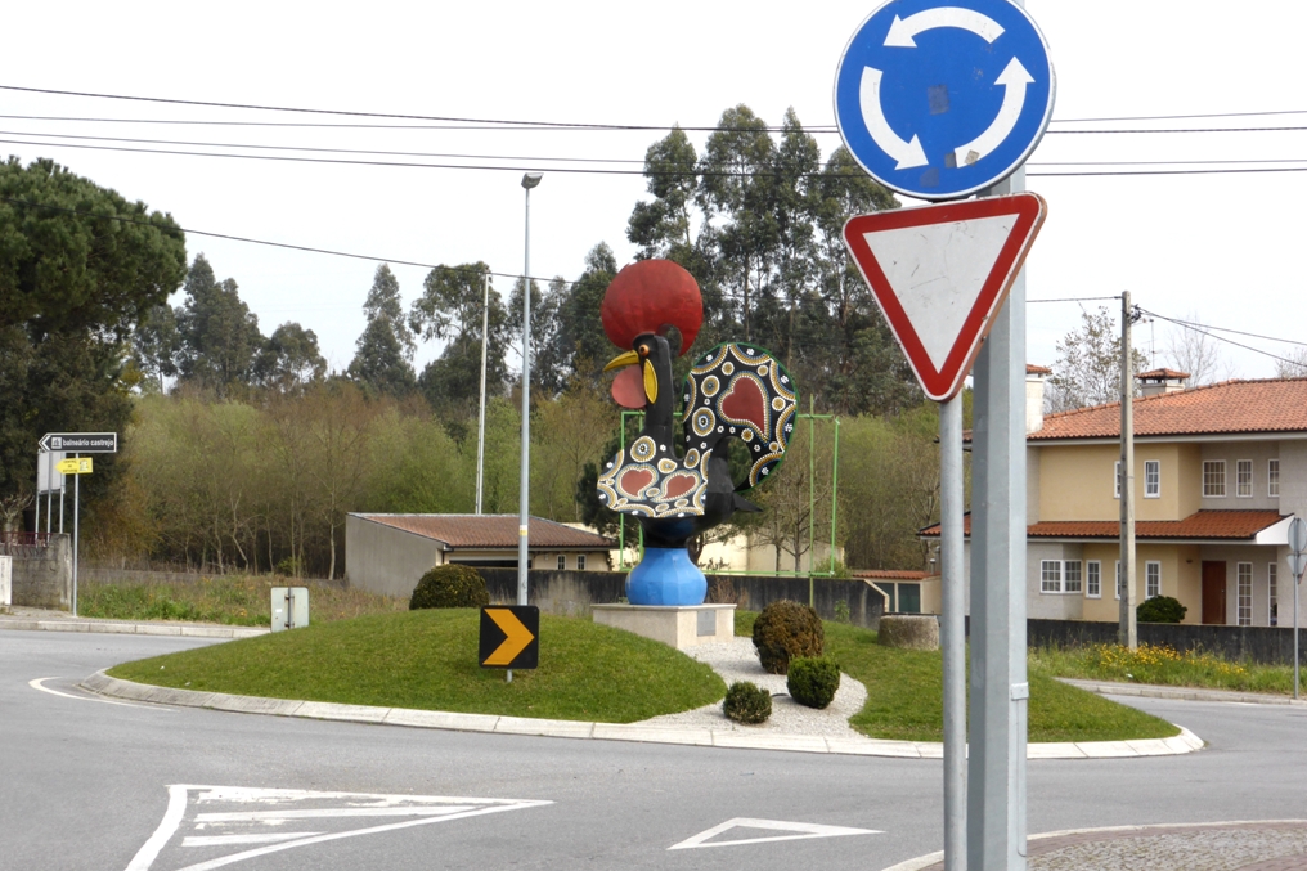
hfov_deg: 31.0
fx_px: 2359
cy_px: 419
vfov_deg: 20.9
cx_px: 654
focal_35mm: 65
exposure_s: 1/500
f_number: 4.8
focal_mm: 11
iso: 100
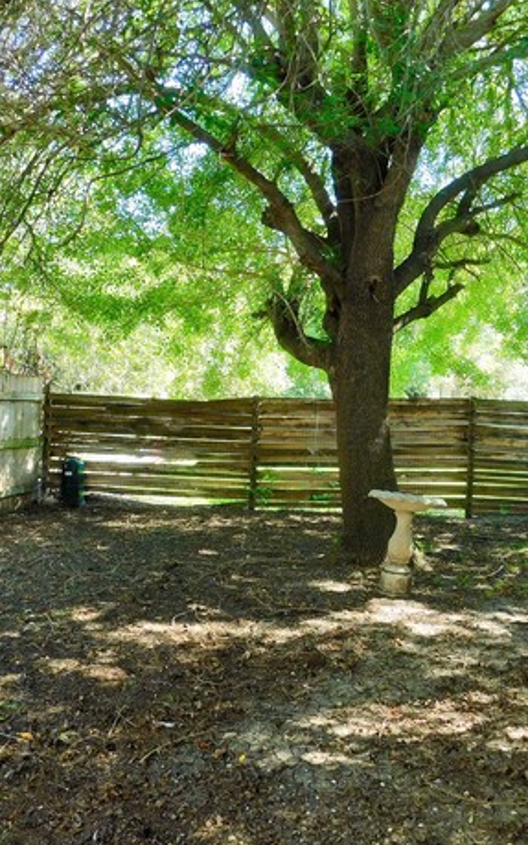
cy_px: 418
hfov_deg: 37.2
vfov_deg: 56.7
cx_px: 294
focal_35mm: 34
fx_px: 783
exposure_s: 1/100
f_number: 3
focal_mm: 4
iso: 125
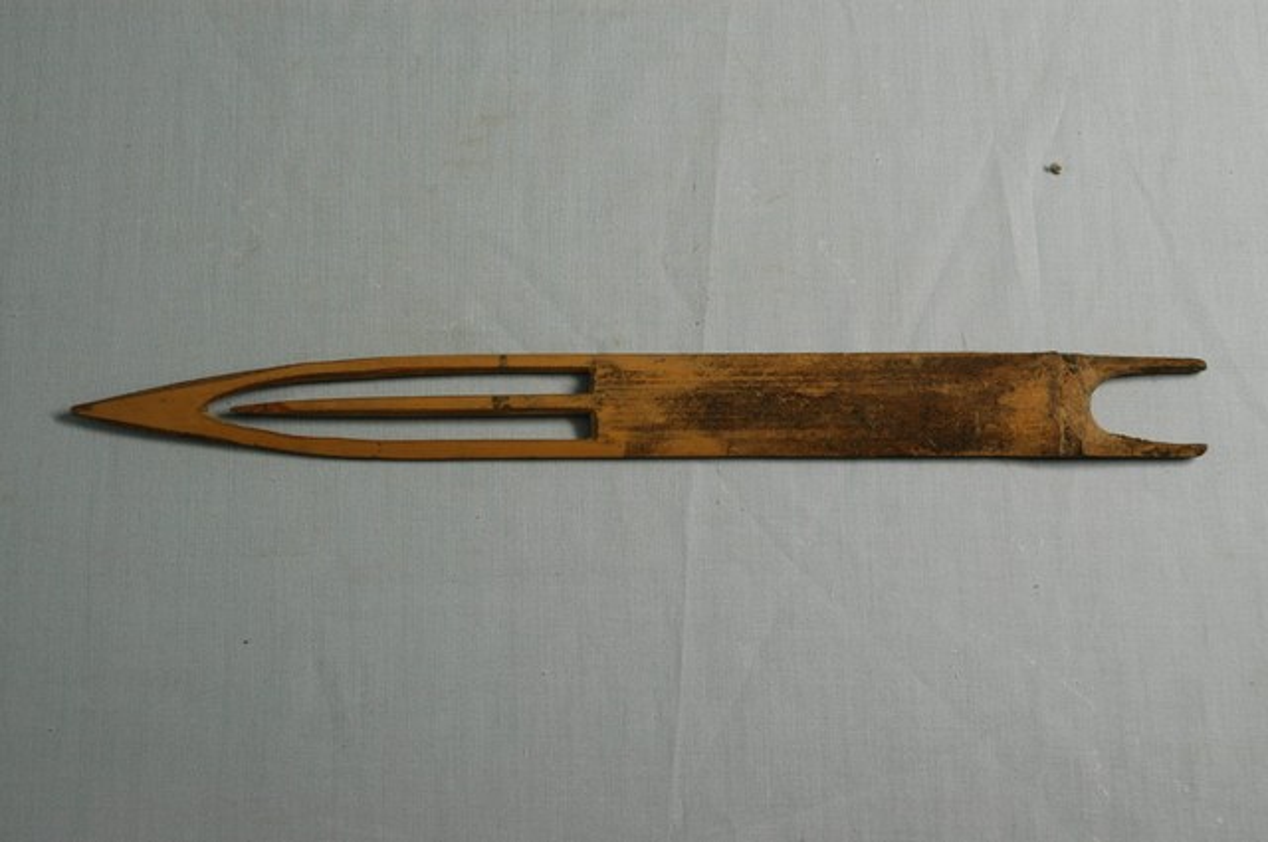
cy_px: 421
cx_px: 634
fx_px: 2322
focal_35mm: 66
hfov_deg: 30.5
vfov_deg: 20.6
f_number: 10
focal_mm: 44
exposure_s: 1/10
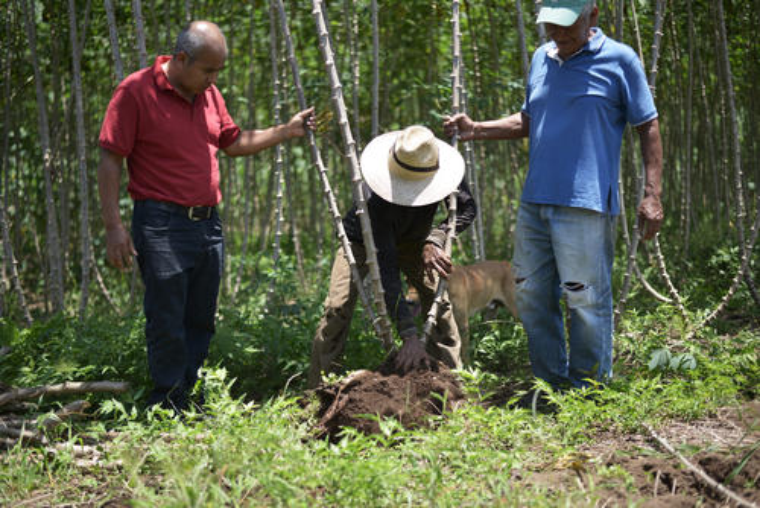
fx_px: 1056
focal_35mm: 50
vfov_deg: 27.0
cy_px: 254
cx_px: 380
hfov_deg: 39.6
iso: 200
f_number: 2
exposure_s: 1/2500
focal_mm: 50
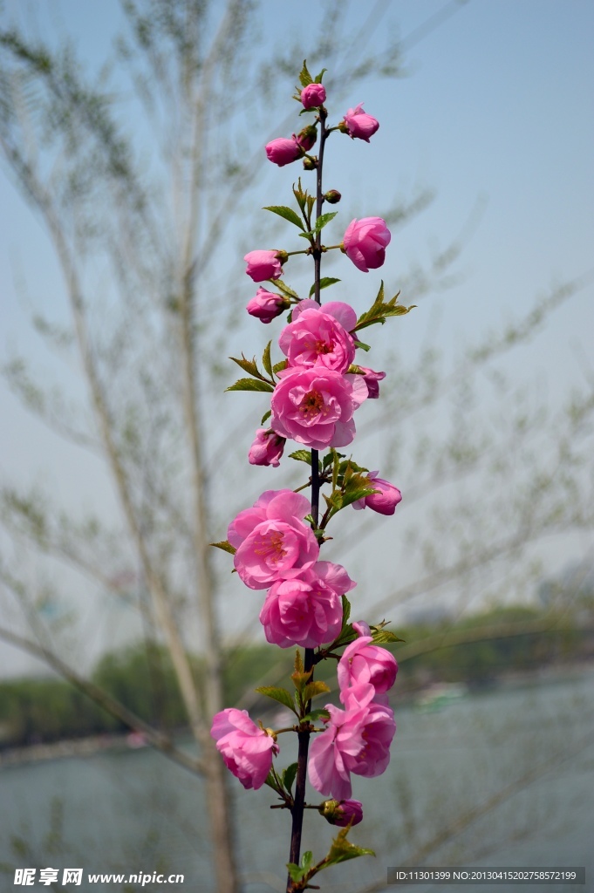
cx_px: 297
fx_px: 1487
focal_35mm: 60
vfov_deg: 33.4
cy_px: 446
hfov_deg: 22.6
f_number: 5.3
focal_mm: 40
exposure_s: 1/800
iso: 100
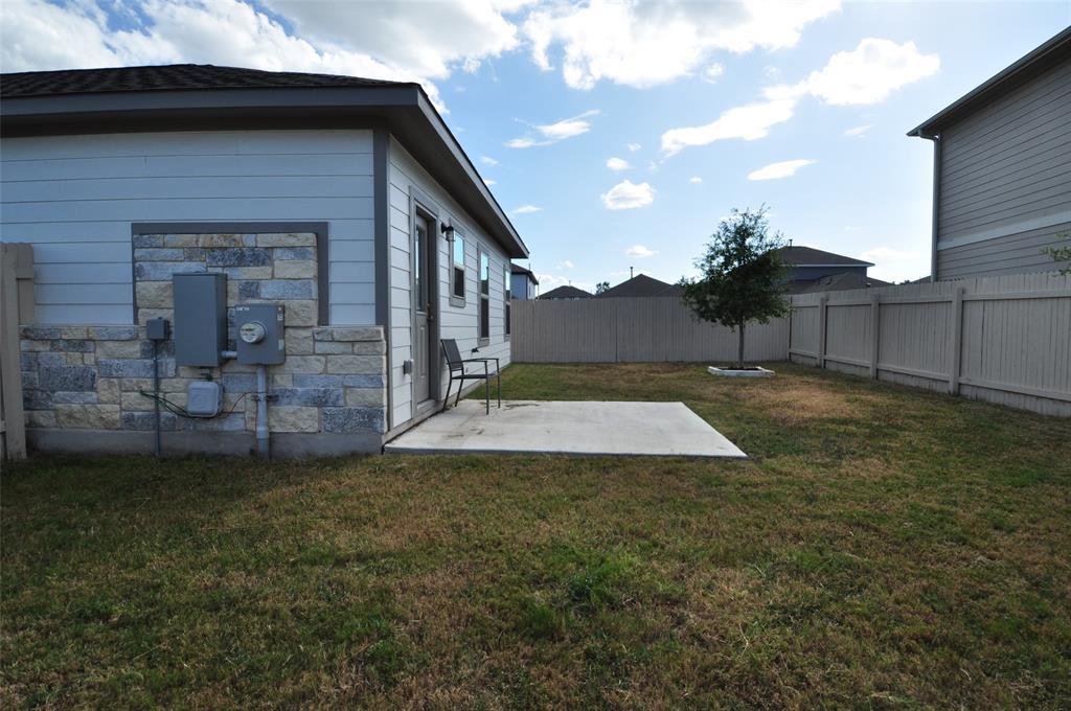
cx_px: 536
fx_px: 535
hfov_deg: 90.1
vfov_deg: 67.2
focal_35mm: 18
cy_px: 356
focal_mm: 12
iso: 200
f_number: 10
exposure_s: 1/400
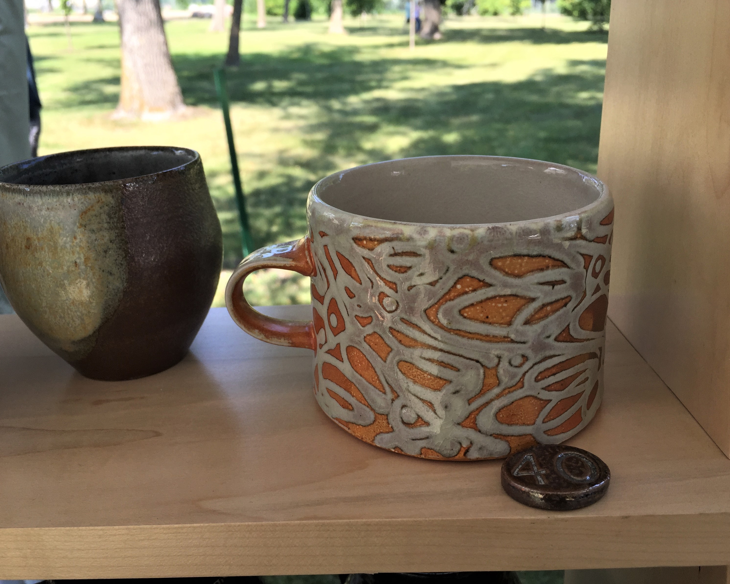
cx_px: 345
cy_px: 288
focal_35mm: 31
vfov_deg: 47.1
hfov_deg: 57.1
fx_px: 670
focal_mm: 4.15
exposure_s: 1/388
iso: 32
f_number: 2.2
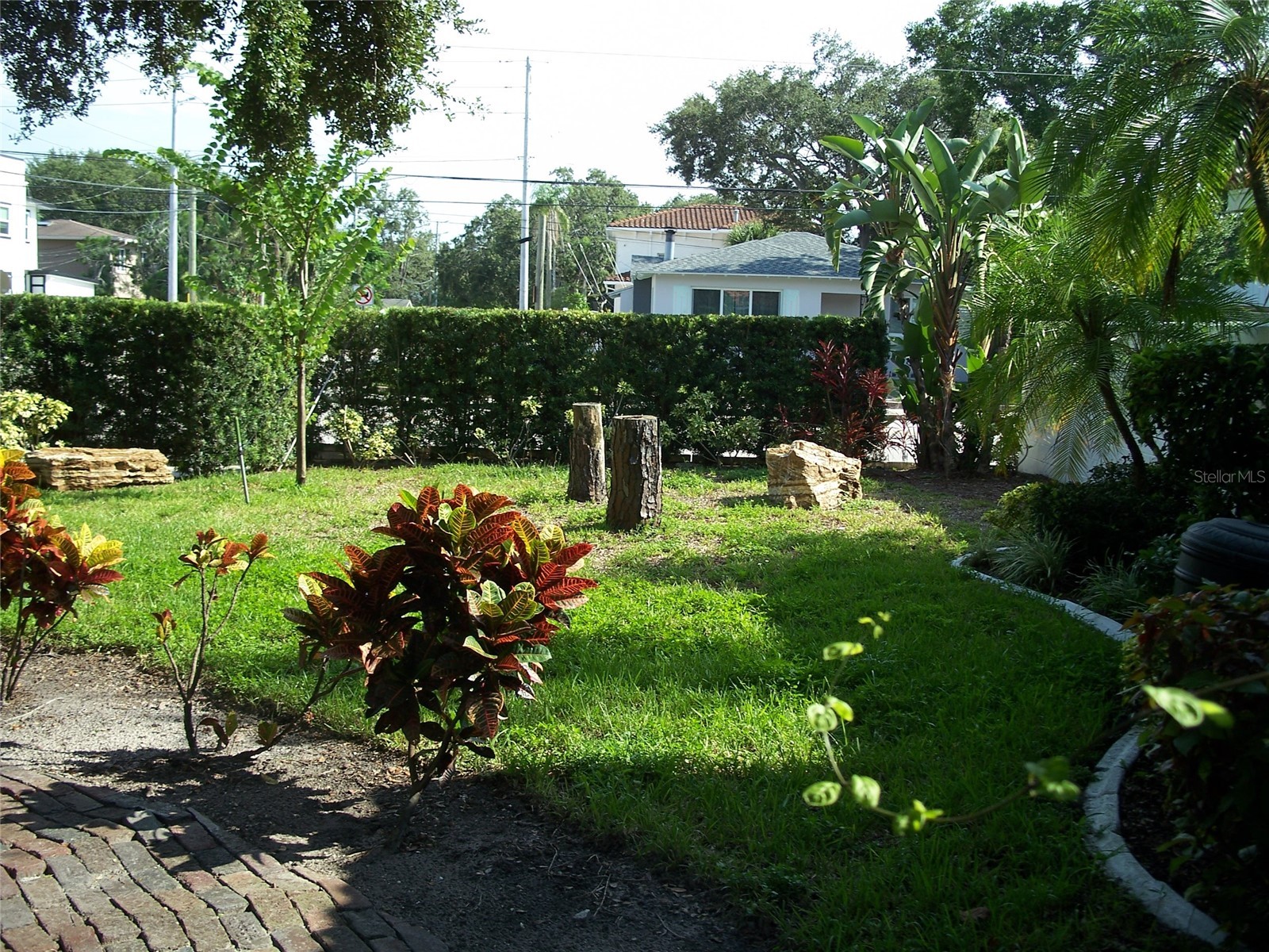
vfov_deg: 38.7
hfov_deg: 50.1
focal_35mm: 37
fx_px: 1356
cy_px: 476
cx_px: 634
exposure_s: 1/400
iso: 64
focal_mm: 7.8
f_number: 2.8
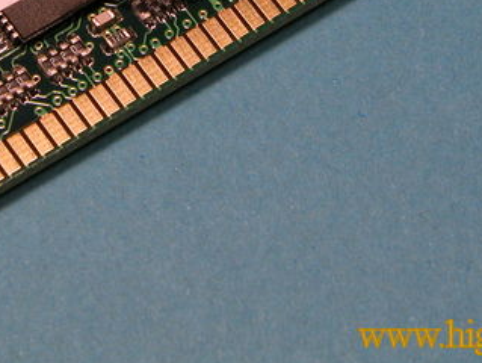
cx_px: 151
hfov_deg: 7.4
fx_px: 3736
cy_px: -86
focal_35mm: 268
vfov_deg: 5.5
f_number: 5.8
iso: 100
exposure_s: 1/70.2
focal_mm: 27.3
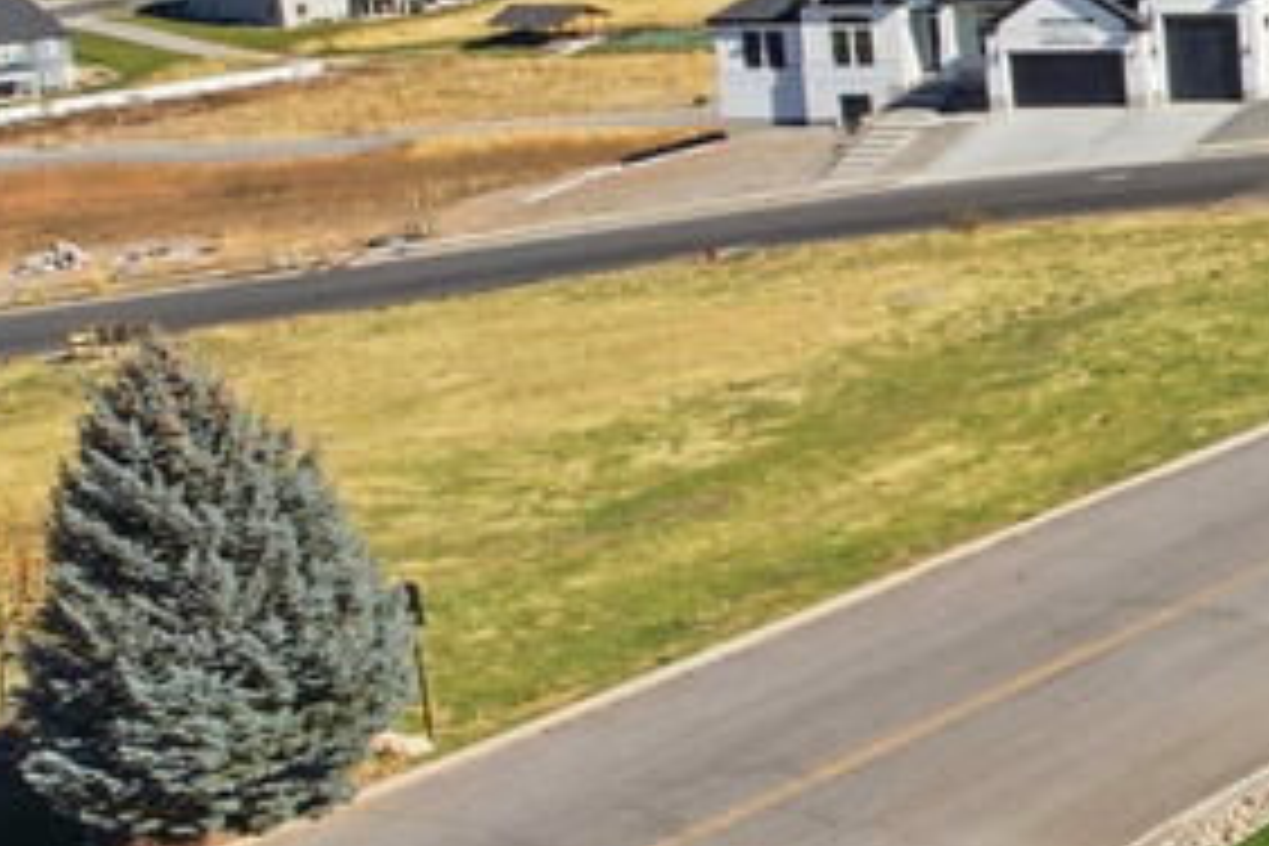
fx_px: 2820
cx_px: 2097
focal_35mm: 80
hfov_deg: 20.3
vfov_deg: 17.0
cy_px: 292
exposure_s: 1/4000
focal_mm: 8.4
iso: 150
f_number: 2.8
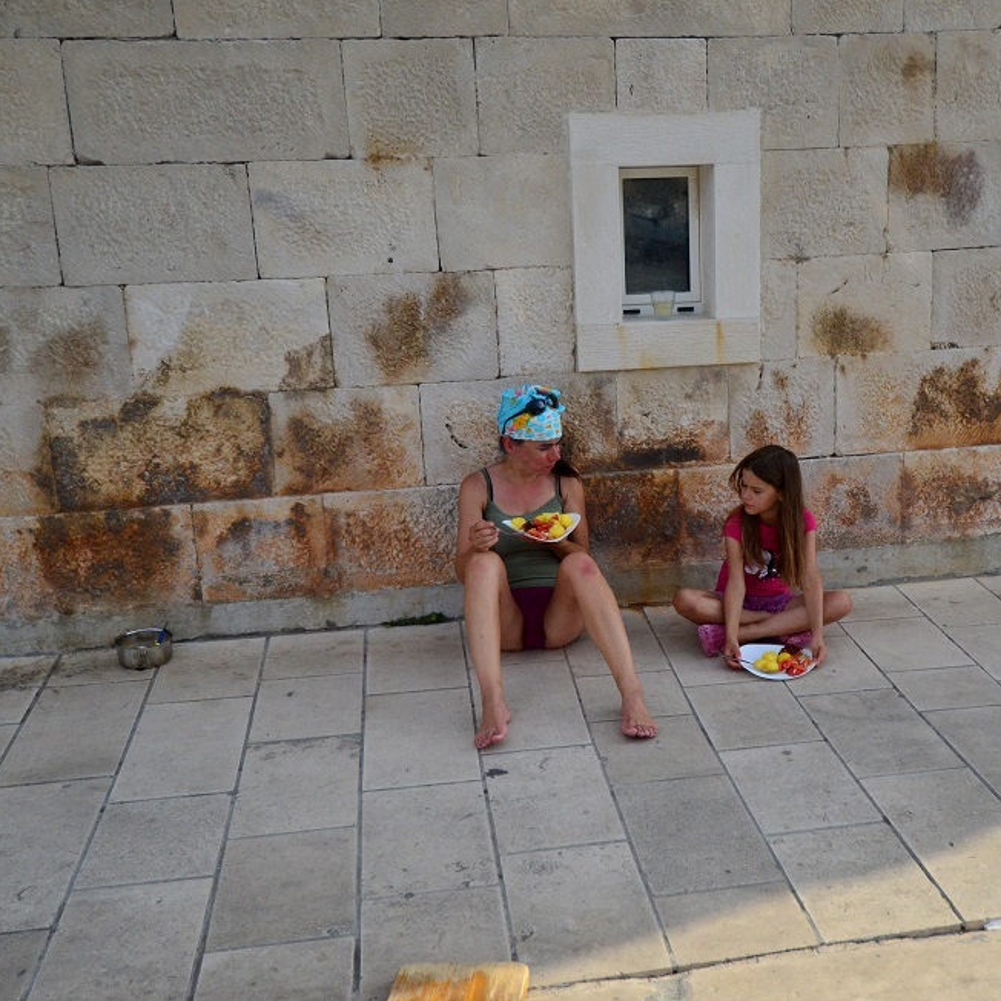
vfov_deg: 42.8
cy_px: 495
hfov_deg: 42.3
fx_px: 1276
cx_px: 664
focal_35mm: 39
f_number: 4
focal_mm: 20
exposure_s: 1/8000
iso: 1400
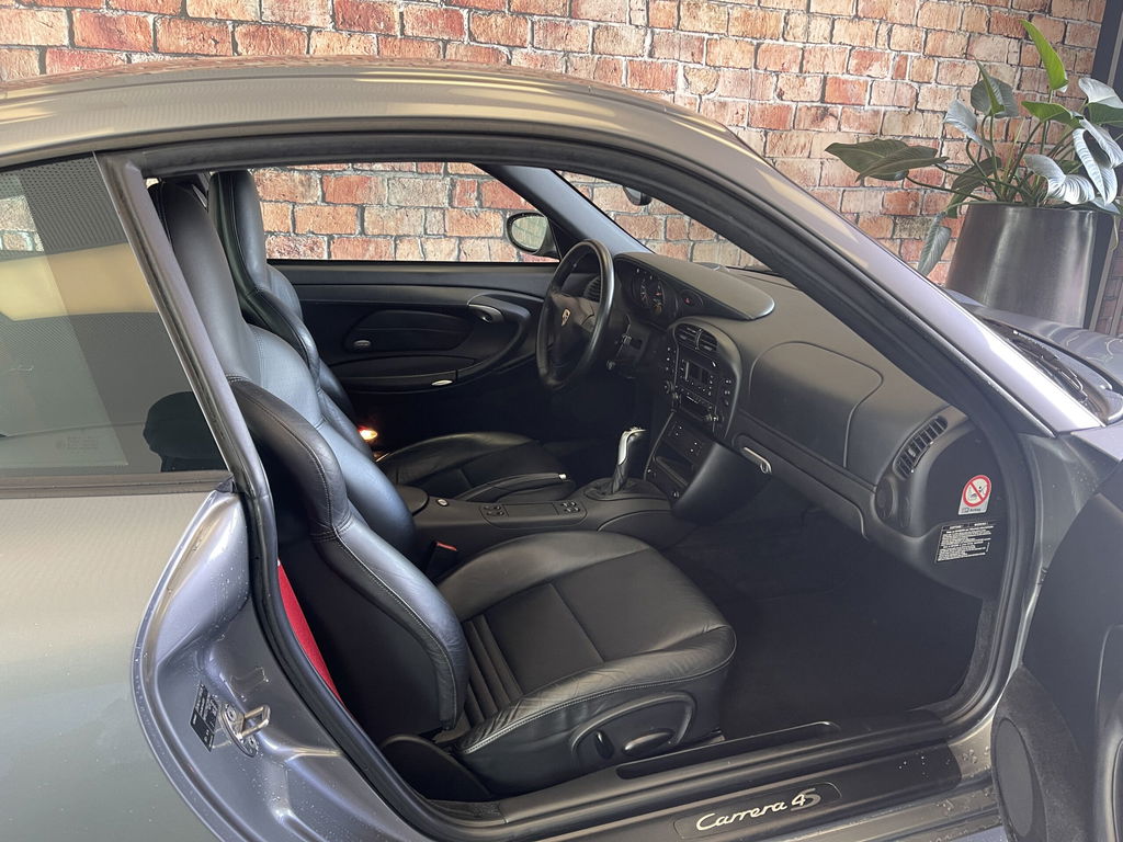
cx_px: 562
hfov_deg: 69.4
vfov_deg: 54.9
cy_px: 421
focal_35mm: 25
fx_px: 811
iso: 200
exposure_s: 1/60
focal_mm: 5.1
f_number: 1.6
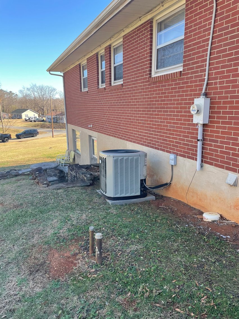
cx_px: 120
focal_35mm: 26
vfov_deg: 67.3
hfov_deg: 53.1
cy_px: 160
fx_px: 239
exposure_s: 1/288
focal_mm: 4.2
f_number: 1.6
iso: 32
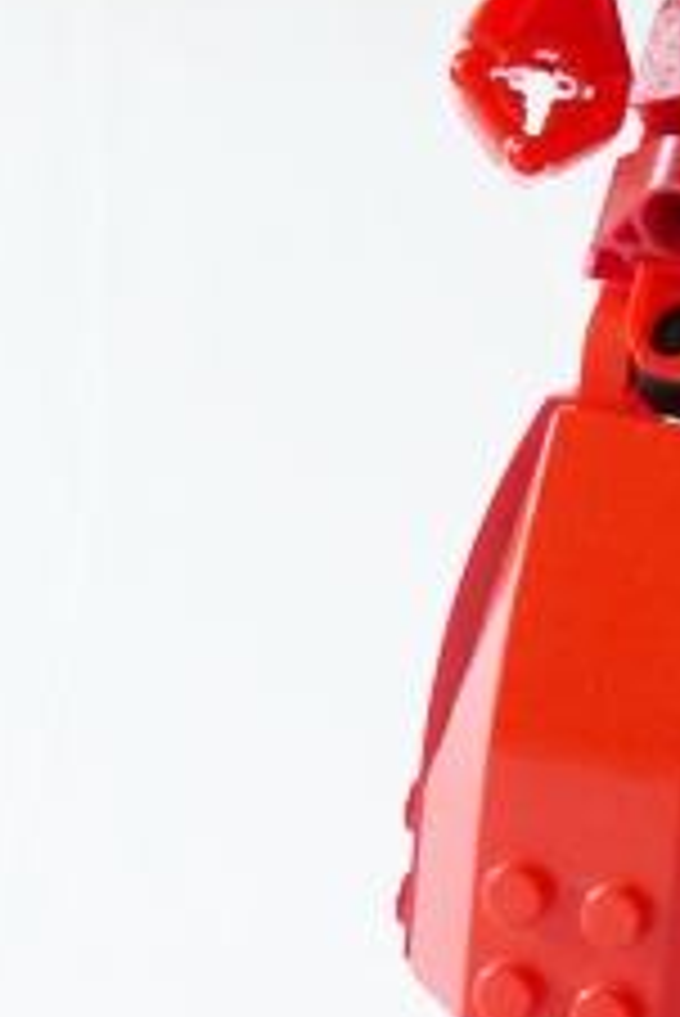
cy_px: 254
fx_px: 2970
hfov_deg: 12.5
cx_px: 1000
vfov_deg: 19.3
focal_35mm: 105
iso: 80
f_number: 2.8
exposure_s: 1/40
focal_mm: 7.4
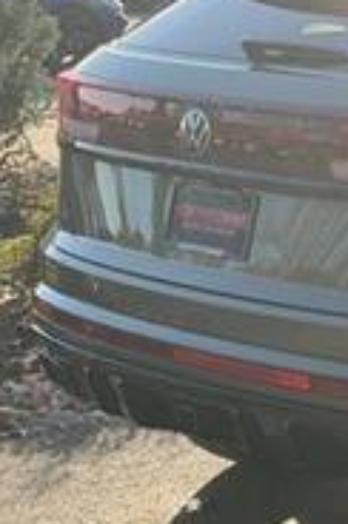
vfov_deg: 15.0
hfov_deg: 9.4
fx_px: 1994
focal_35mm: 137
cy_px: 222
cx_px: 665
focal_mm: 6.76
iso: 80
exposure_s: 1/1795
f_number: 1.78
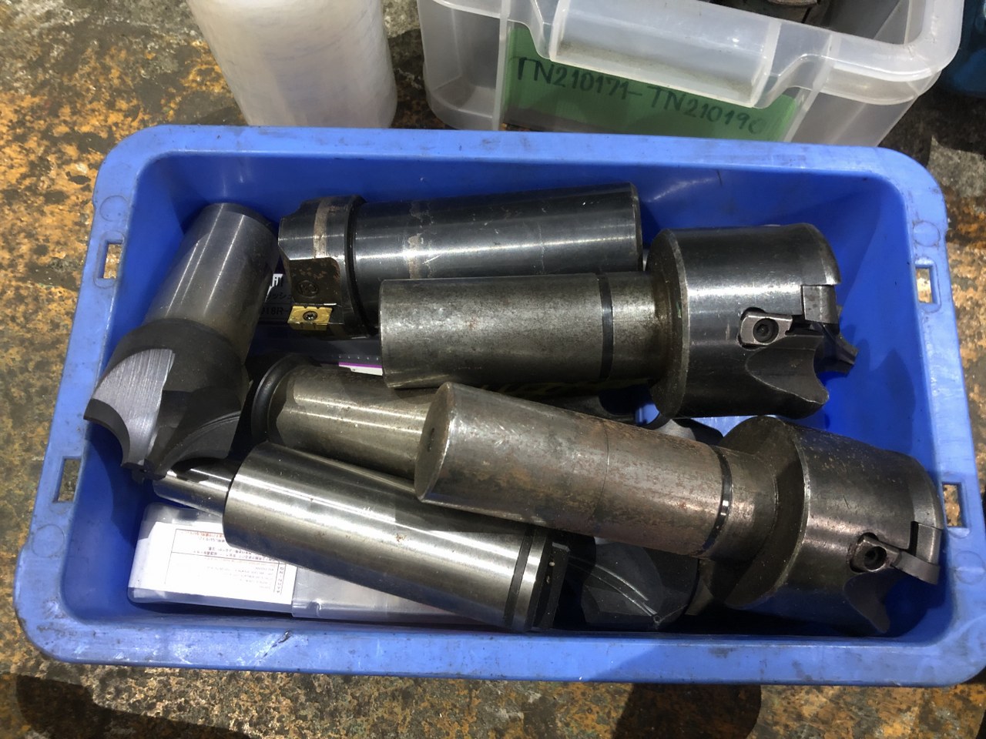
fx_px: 798
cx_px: 493
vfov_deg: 49.7
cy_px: 370
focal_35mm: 28
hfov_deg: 63.4
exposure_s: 1/12
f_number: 1.8
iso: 100
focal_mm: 3.99
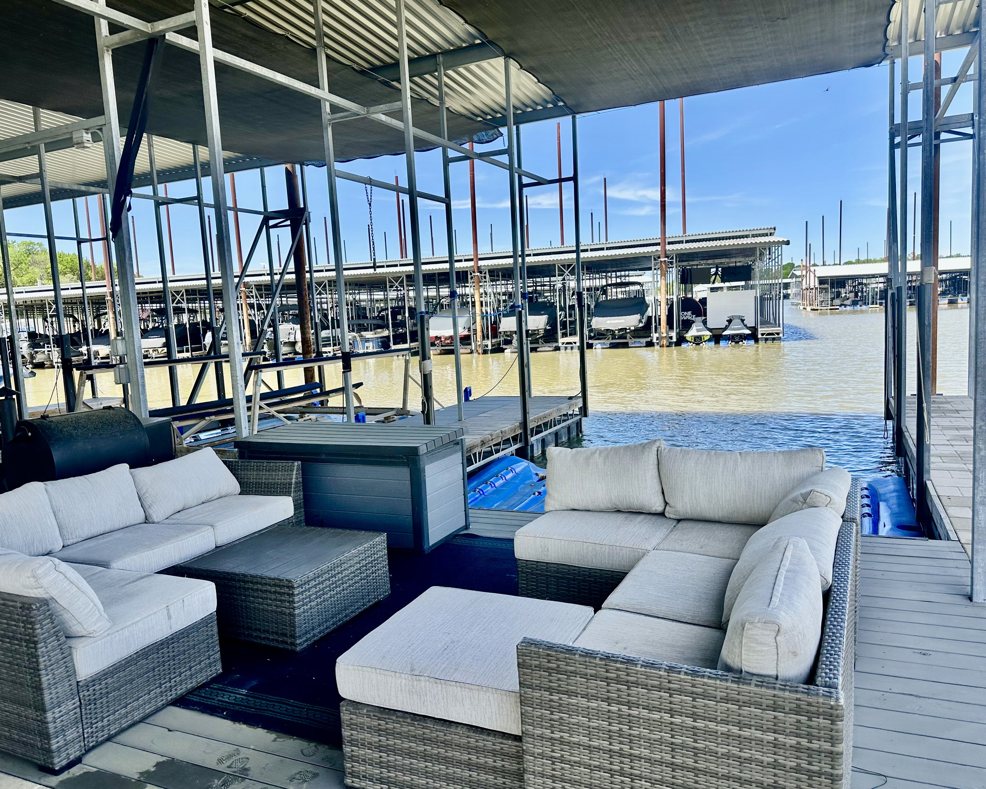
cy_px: 401
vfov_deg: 54.9
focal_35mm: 26
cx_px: 467
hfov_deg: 66.0
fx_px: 759
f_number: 1.78
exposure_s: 1/2028
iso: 80
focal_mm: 6.86
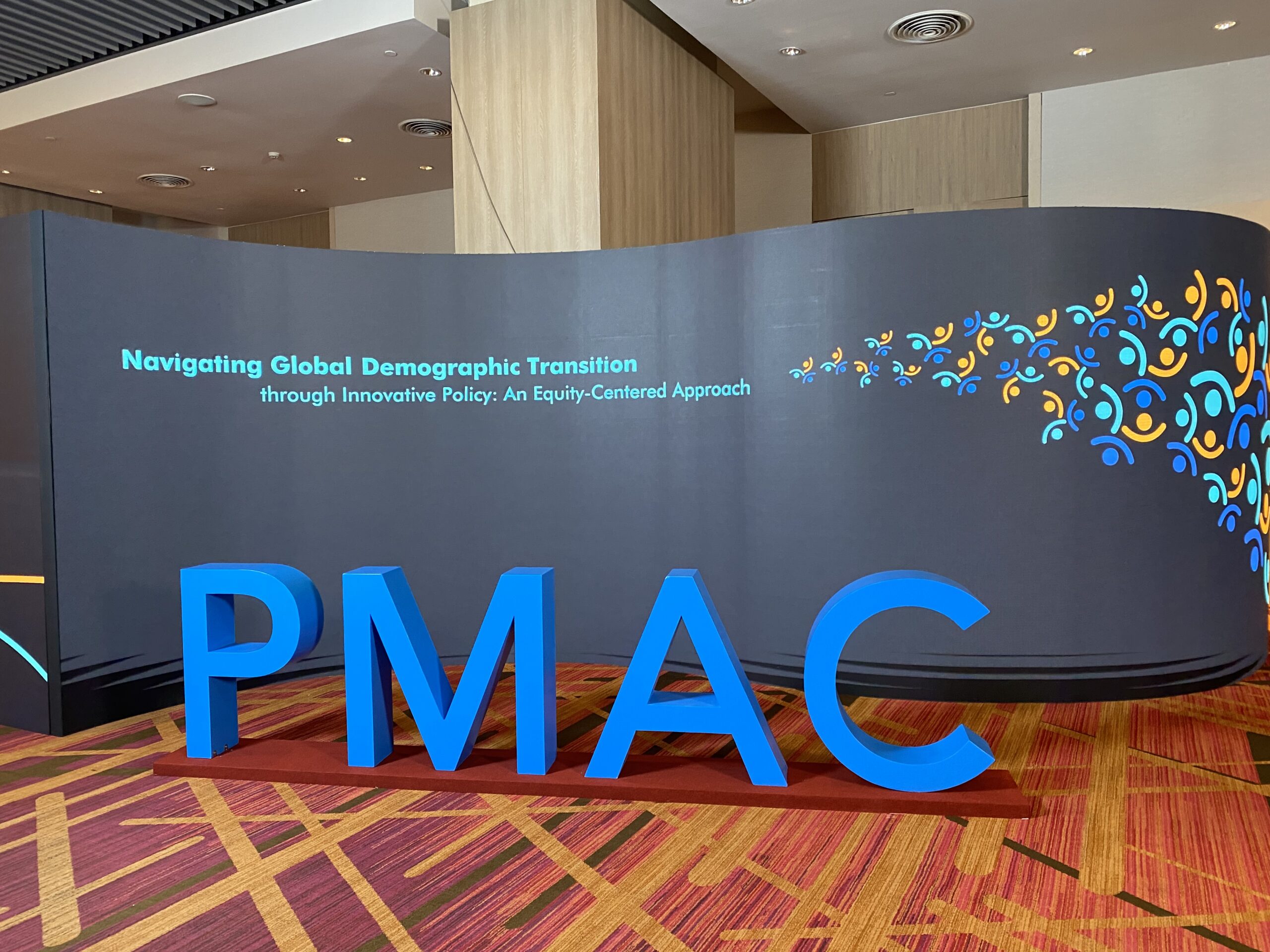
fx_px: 954
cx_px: 635
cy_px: 476
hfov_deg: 67.3
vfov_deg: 53.1
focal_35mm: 26
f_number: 1.8
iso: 320
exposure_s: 1/50
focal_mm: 4.25
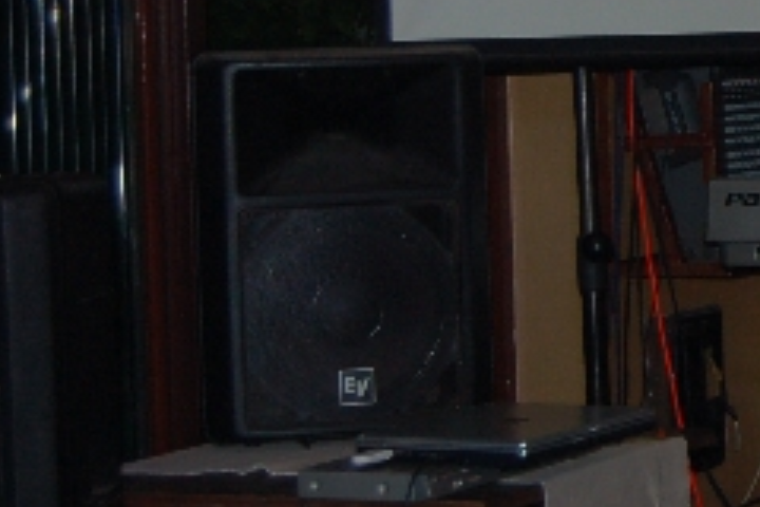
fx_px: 2955
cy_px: -6
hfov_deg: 14.1
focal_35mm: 140
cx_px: 982
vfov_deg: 9.7
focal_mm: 28
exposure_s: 1/60
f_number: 4.2
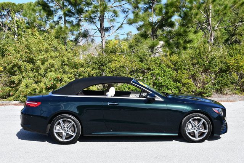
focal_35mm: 60
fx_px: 407
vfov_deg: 22.7
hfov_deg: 33.4
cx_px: 122
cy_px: 82
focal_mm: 30
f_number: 8
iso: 160
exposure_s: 1/250
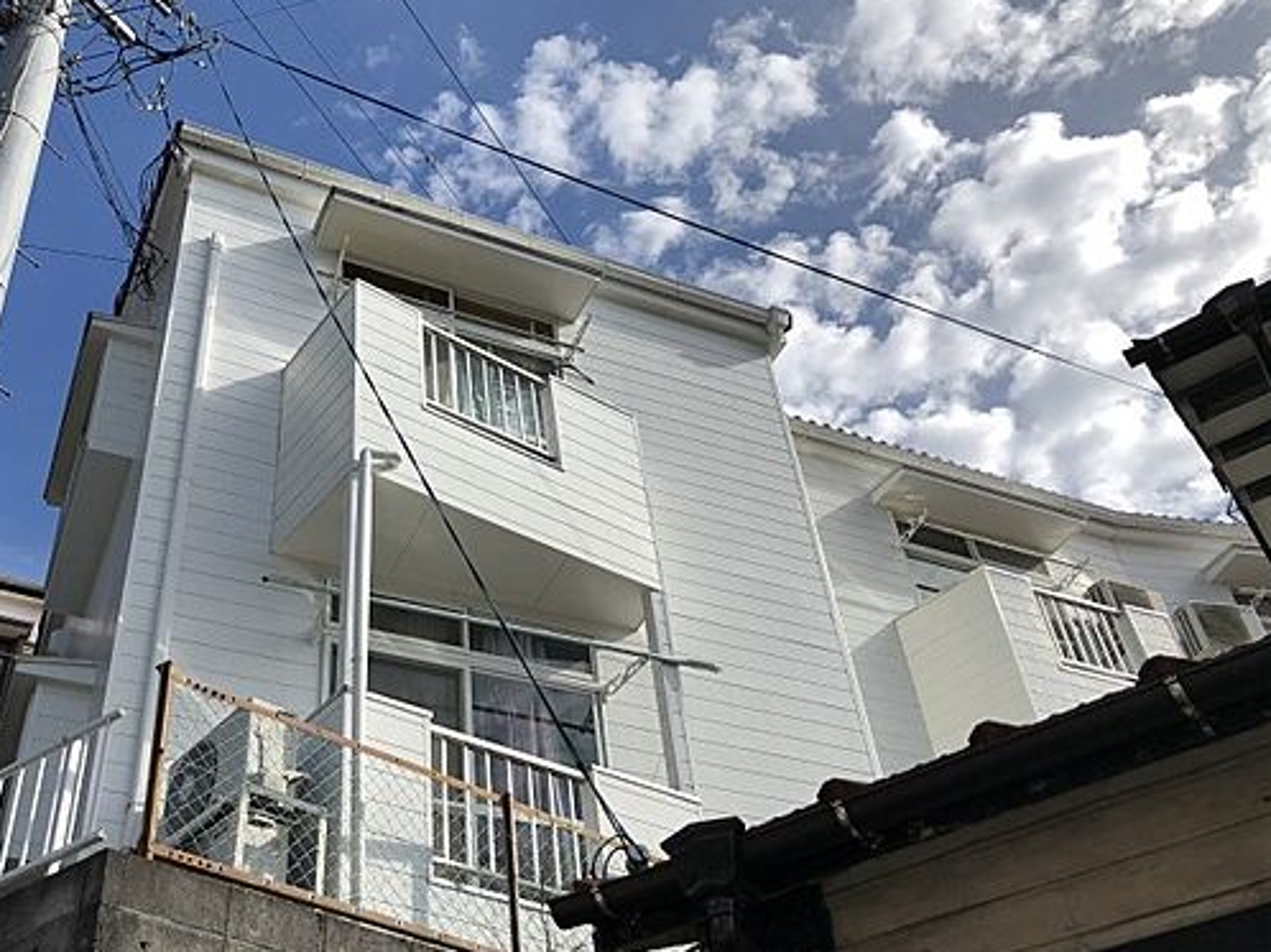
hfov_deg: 50.9
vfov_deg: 39.5
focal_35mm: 36
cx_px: 480
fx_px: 1321
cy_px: 554
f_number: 1.8
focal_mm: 4
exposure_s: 1/3003
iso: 20
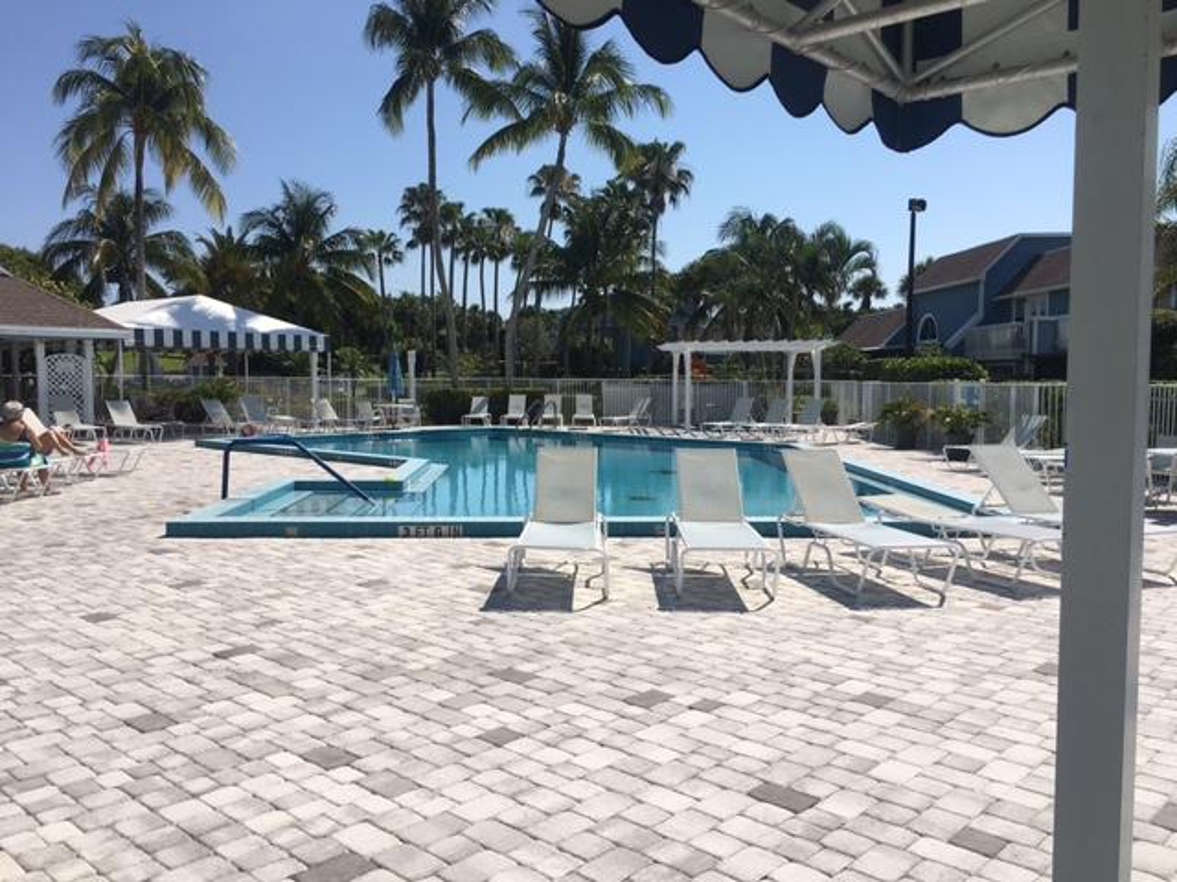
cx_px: 588
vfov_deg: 48.2
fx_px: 986
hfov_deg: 61.7
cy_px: 441
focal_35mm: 29
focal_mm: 4.15
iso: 25
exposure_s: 1/2564
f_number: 2.2
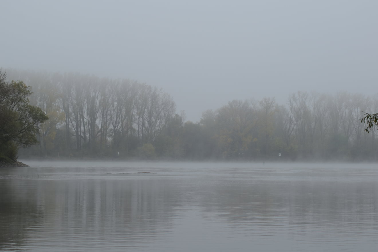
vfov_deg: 13.0
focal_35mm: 105
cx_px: 189
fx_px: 1102
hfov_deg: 19.5
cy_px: 126
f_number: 9
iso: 125
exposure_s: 1/100
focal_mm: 70
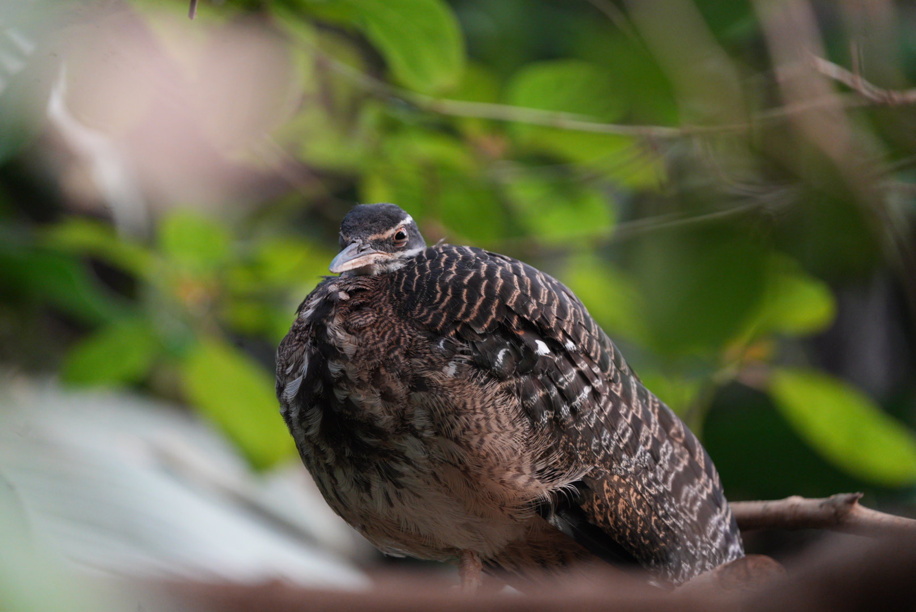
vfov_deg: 2.3
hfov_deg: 3.4
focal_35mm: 600
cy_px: 306
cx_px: 458
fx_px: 15277
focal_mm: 600
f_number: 6.3
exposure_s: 1/400
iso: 3200
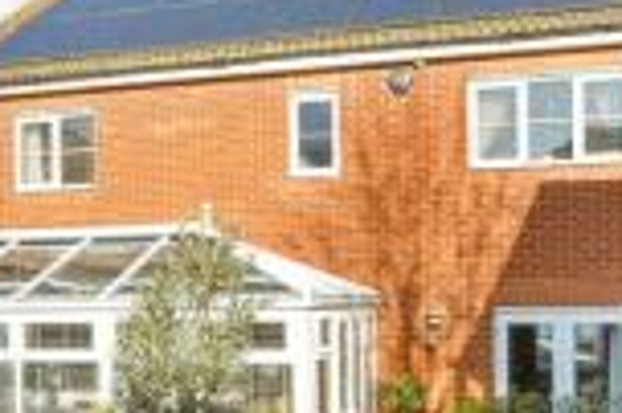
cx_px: 274
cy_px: 296
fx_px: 811
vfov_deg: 28.3
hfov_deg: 41.9
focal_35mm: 47
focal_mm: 10
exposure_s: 1/250
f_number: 8
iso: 640
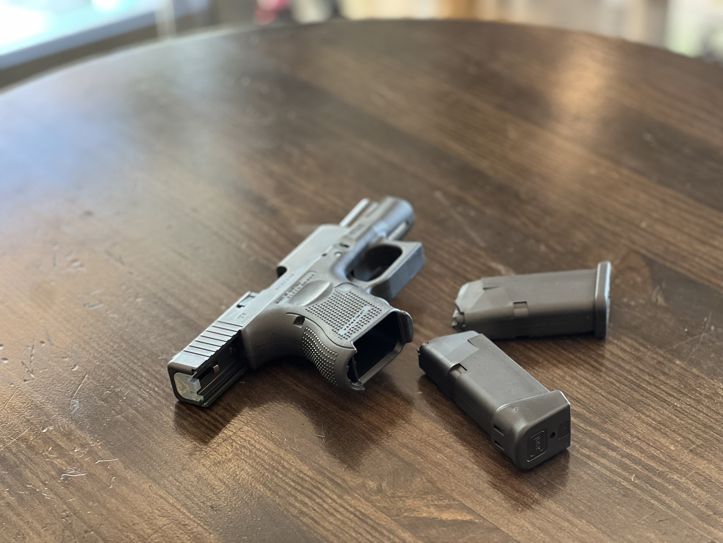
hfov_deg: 25.3
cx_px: 362
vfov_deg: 19.1
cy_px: 272
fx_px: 1608
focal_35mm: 77
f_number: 2.8
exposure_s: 1/33
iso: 125
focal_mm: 9
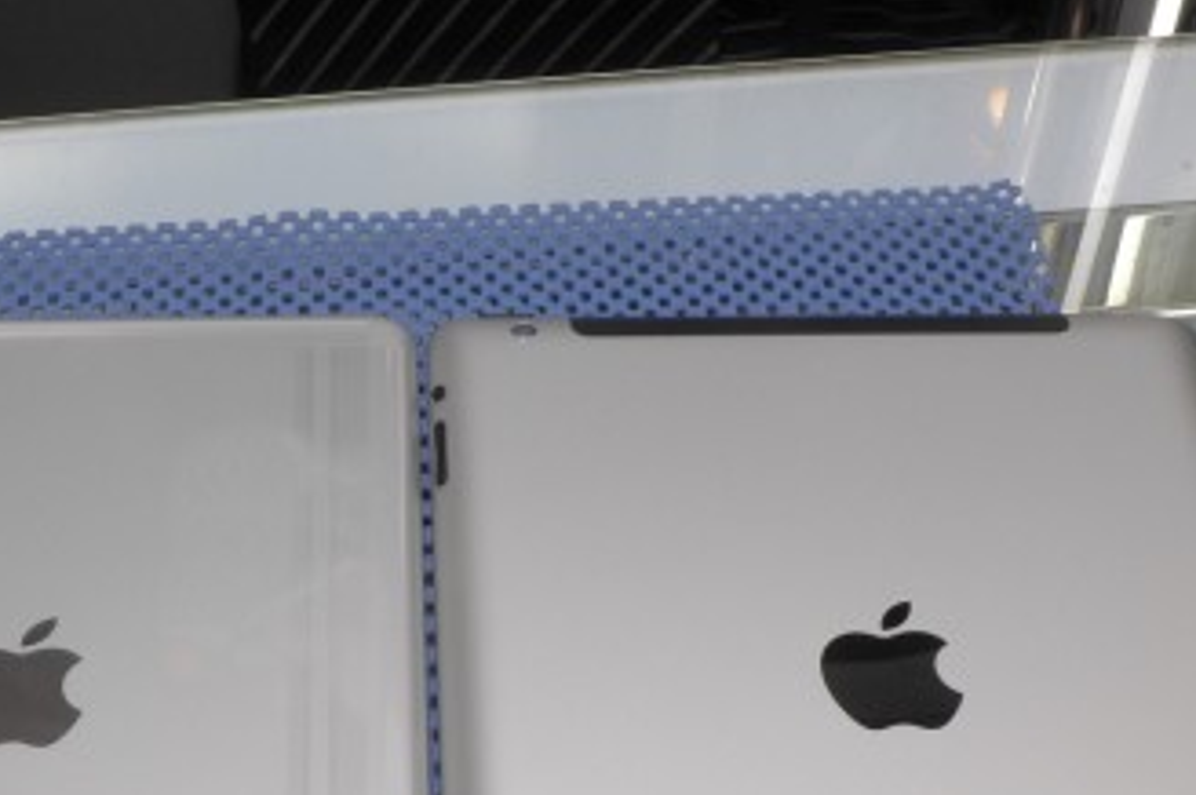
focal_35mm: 72
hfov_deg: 27.9
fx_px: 2390
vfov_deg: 18.6
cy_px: 687
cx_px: 412
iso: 200
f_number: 8
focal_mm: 7.9
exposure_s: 1/60
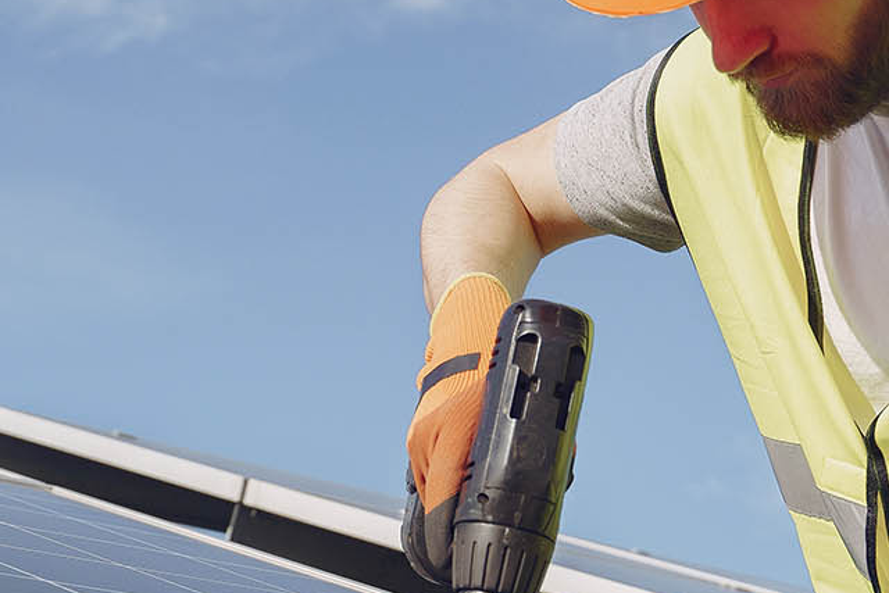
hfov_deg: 24.2
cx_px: 489
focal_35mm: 84
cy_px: 436
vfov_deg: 16.2
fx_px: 2075
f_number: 4
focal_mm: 28
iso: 500
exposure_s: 1/5000
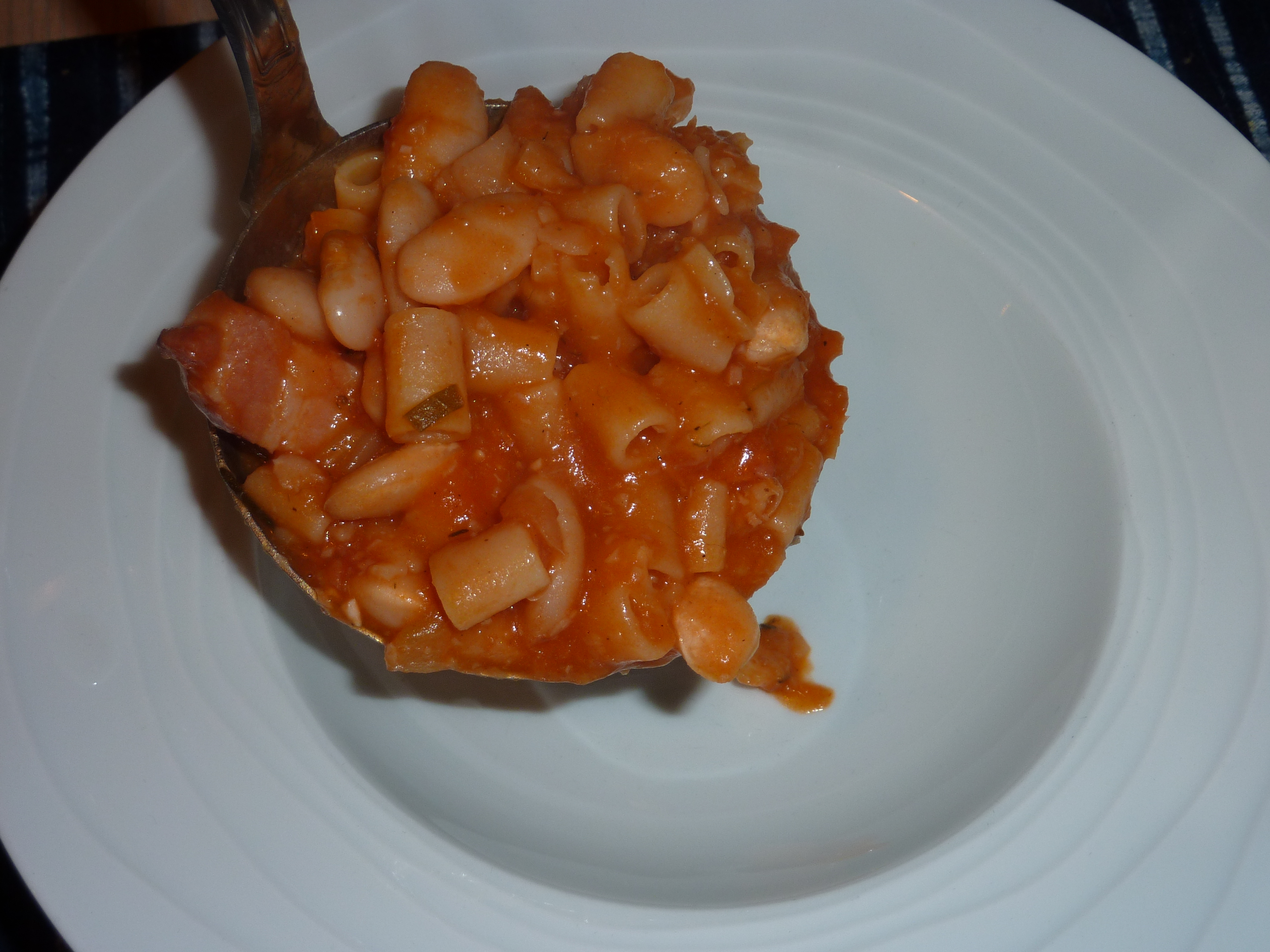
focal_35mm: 48
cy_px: 476
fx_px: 1761
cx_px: 635
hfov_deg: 39.7
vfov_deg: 30.3
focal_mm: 7.9
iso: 100
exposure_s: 1/30
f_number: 3.8
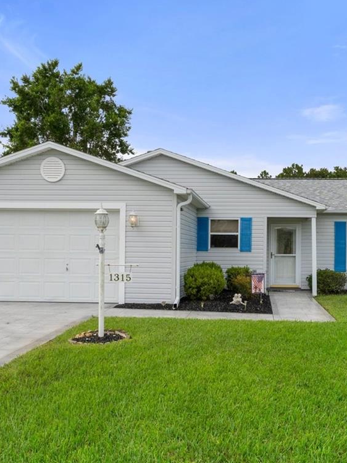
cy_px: 258
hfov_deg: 35.5
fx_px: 535
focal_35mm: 40
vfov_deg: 46.7
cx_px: 236
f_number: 8
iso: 320
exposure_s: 1/250
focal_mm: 13
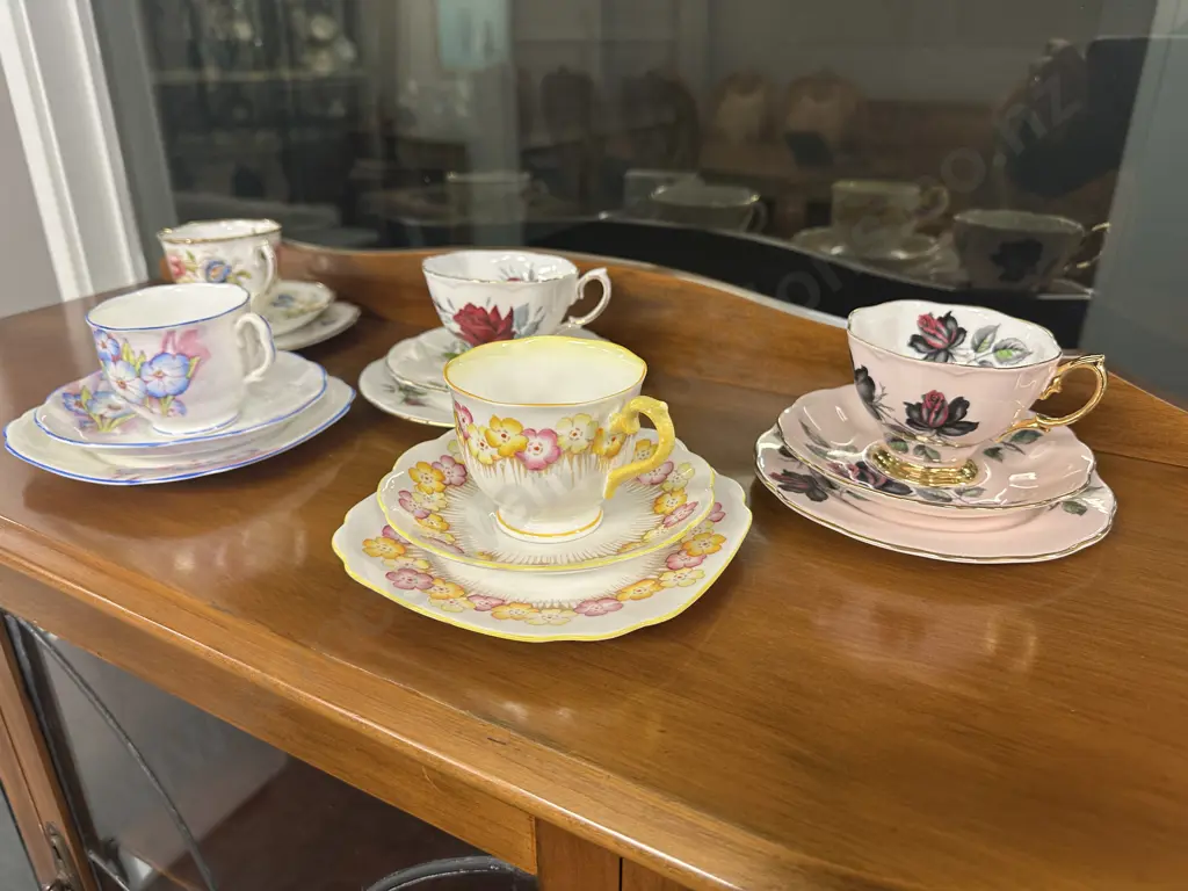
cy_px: 446
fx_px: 824
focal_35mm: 24
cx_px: 594
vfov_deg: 56.8
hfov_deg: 71.6
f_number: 1.78
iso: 160
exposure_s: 1/50
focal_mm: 6.86
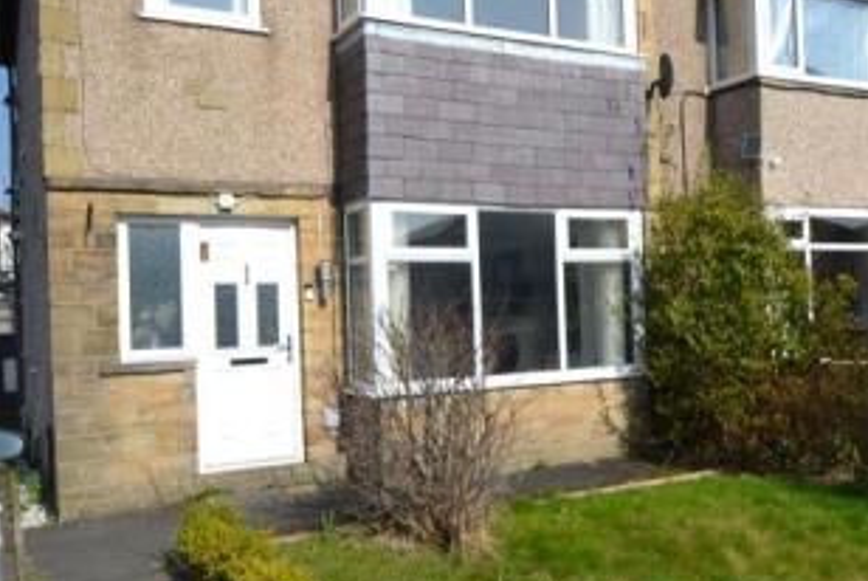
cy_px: 289
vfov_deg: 37.9
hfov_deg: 53.8
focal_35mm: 35
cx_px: 537
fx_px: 846
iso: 100
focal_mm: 11
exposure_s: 1/250
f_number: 8
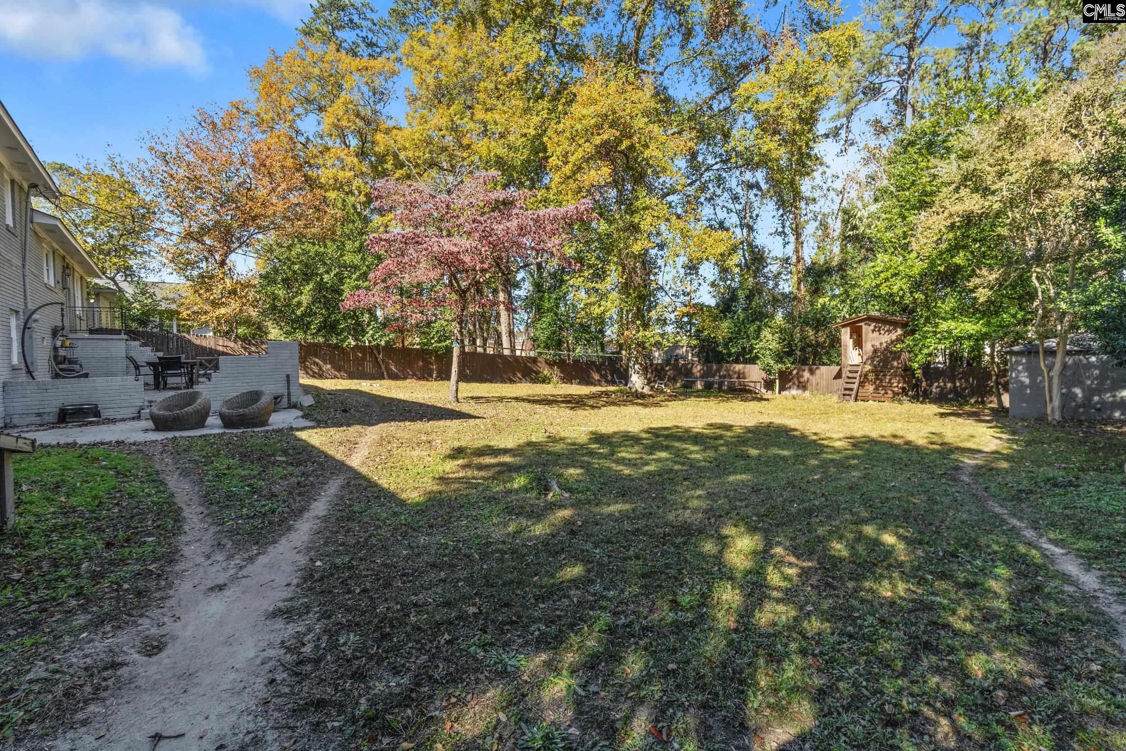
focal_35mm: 15
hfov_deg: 100.4
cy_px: 376
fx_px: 469
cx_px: 563
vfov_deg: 77.3
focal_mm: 10
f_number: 8
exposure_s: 1/200
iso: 250
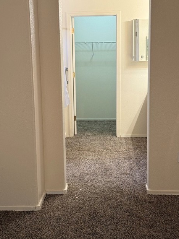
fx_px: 407
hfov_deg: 24.8
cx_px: 87
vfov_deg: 32.7
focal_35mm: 59
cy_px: 127
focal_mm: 6.76
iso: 250
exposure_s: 1/60
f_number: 1.78
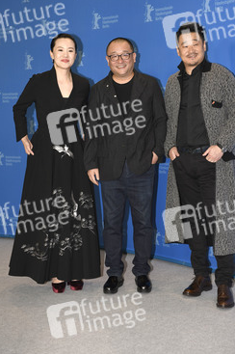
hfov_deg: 22.6
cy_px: 171
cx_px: 124
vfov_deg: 33.4
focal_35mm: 60
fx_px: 589
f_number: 3.5
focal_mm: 55
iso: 800
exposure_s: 1/400
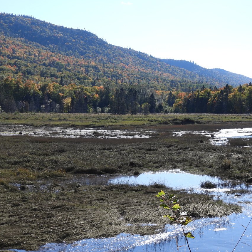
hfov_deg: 27.7
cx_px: 128
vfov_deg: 27.7
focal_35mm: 62
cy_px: 135
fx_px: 511
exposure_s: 1/1000
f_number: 3.2
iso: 100
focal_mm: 8.4
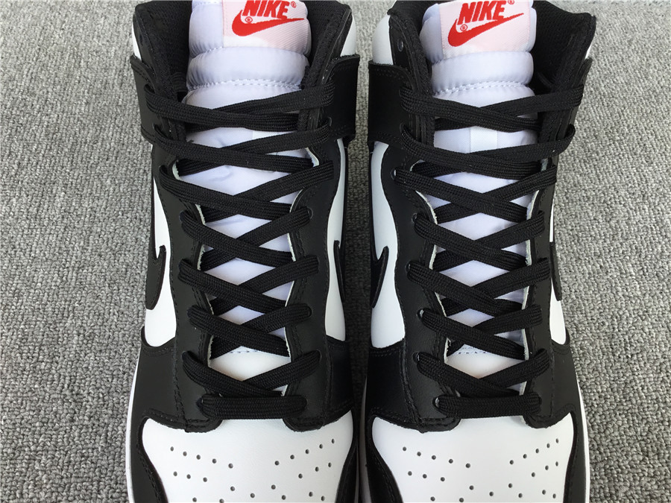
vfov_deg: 45.4
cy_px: 252
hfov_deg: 58.4
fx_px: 601
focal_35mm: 31
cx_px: 336
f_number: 2.4
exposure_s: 1/170
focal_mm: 3.3
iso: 25
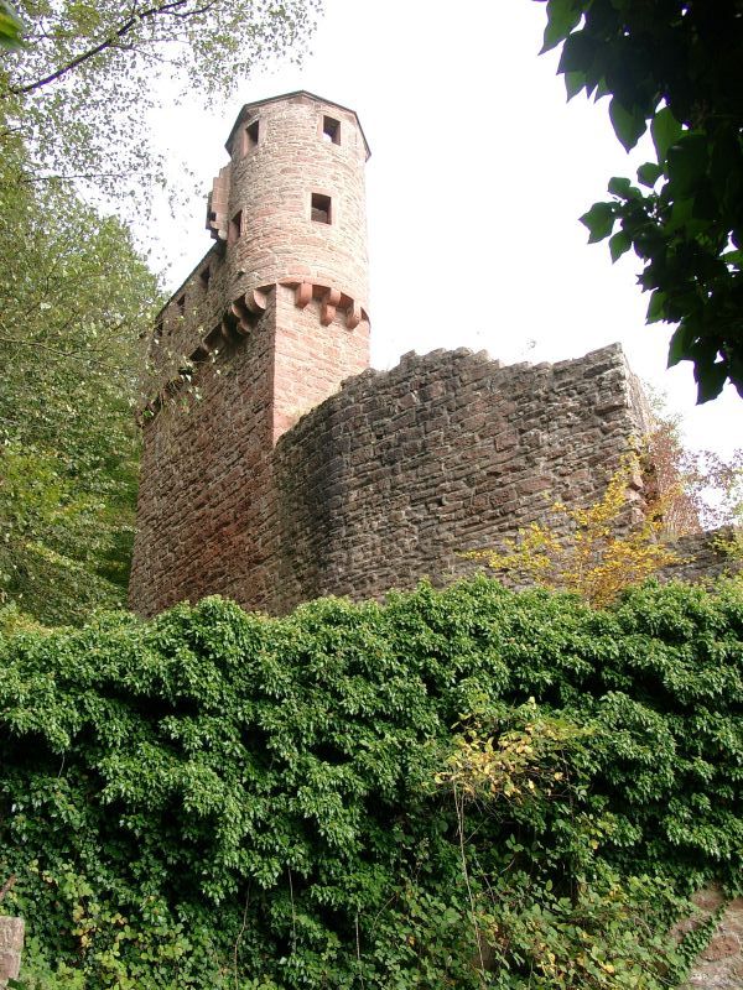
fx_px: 973
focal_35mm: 34
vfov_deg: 54.0
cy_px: 495
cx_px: 372
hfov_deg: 41.8
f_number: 4
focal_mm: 7.13
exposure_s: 1/149
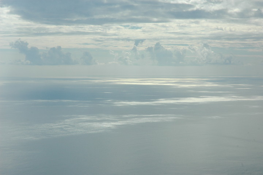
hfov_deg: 19.5
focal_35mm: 105
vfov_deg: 13.0
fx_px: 767
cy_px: 88
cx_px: 132
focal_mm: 70
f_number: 13
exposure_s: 1/1000
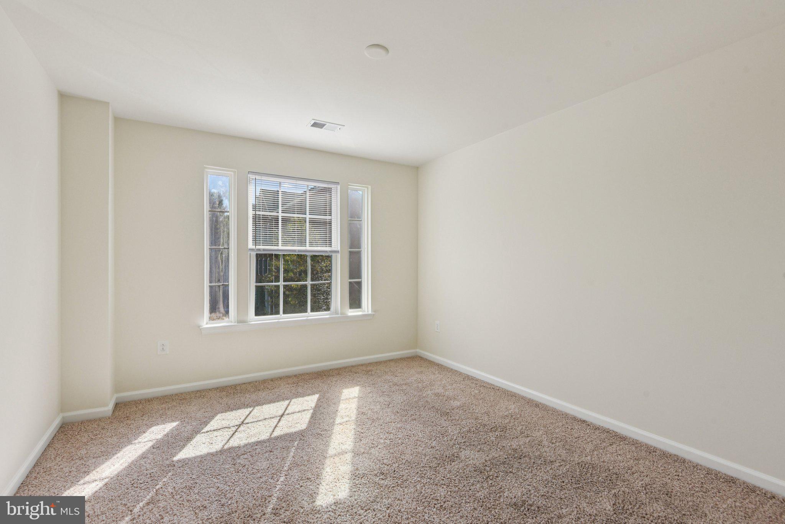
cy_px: 262
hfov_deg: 96.7
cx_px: 392
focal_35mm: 16
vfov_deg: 73.8
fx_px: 349
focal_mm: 16
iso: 400
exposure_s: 1/320
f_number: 8
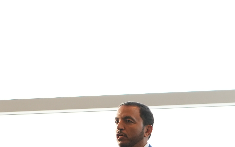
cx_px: 255
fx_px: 1902
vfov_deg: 4.4
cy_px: 203
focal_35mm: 297
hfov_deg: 7.0
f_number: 4
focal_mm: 105
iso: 640
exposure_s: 1/100
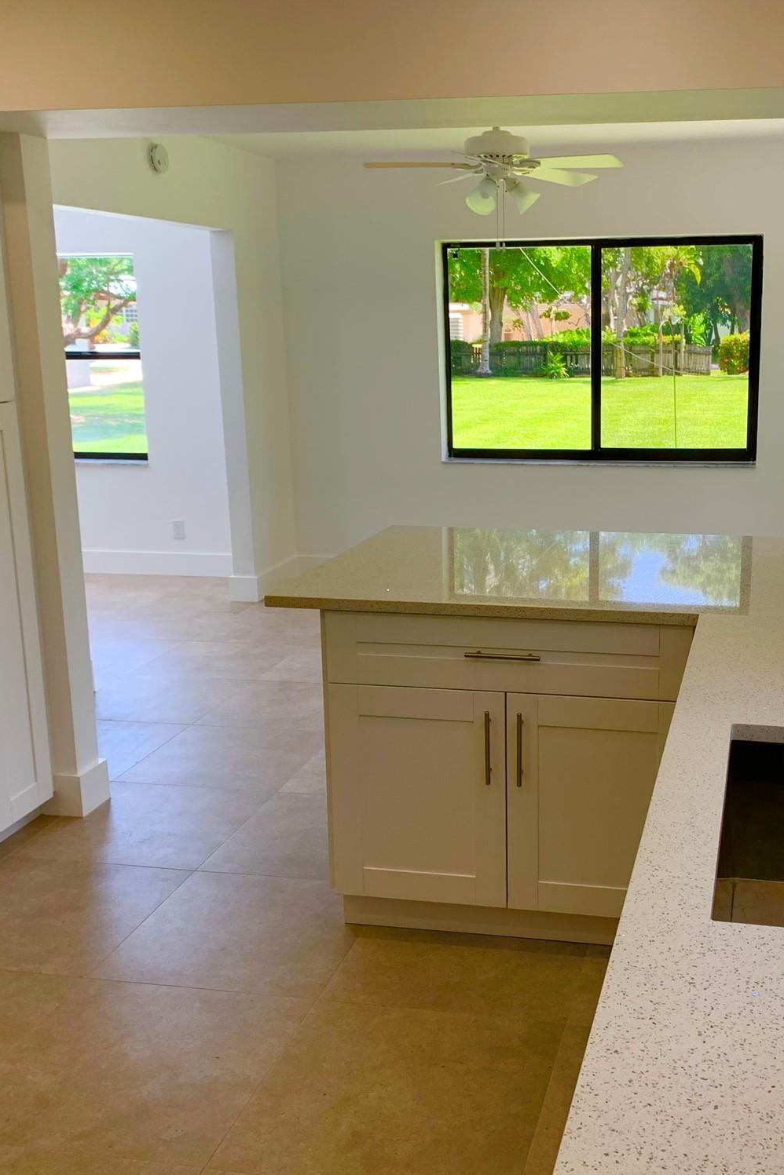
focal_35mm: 37
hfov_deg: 35.3
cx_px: 564
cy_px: 576
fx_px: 1209
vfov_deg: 51.9
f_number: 1.8
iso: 40
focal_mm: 4.25
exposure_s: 1/122
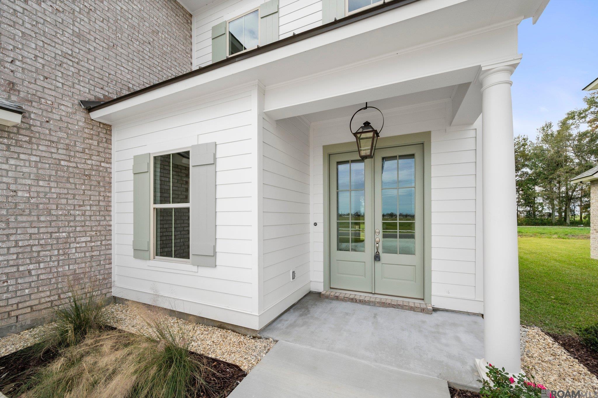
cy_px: 199
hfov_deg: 104.3
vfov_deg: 81.1
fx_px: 232
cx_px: 299
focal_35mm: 14
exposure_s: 1/320
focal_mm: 14
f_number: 10
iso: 500
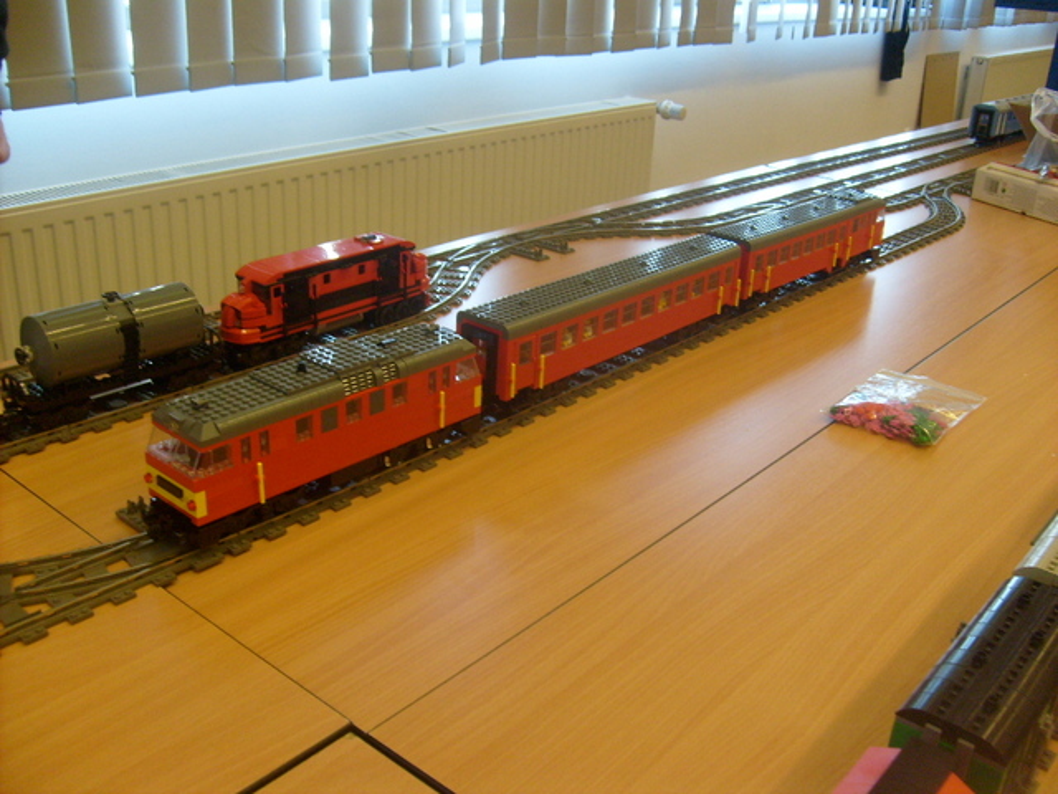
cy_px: 397
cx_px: 529
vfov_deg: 40.7
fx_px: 1070
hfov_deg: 52.6
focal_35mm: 35
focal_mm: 5.8
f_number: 2.8
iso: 100
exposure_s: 1/45
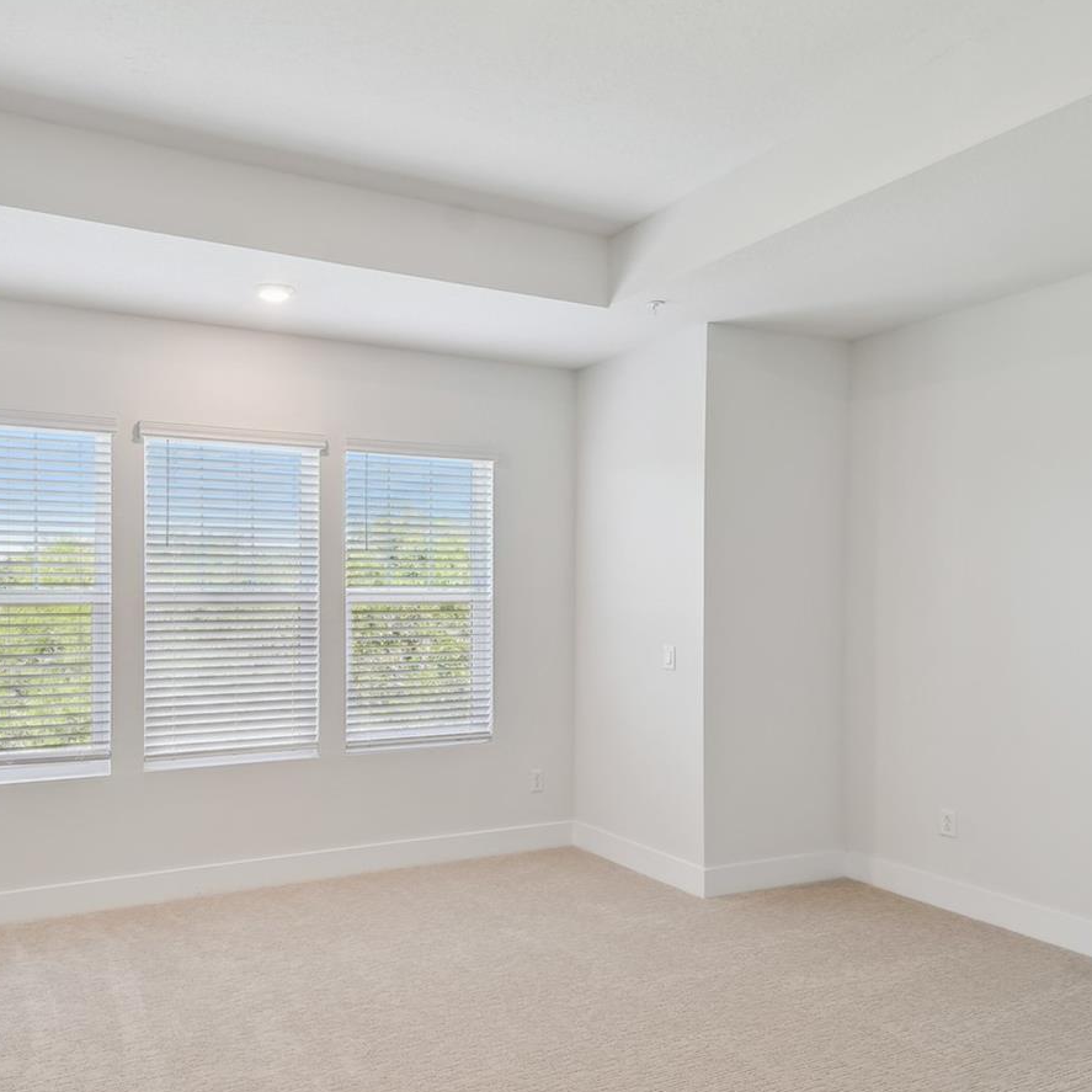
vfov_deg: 67.1
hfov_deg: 65.0
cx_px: 341
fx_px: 821
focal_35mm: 23
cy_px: 603
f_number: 7.1
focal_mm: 10
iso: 100
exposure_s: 1/20
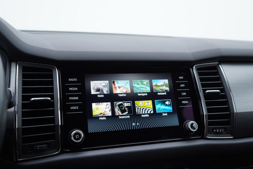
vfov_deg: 36.9
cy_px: 84
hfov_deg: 53.1
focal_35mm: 36
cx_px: 126
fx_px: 253
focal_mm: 24
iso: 125
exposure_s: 1/50
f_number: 3.2
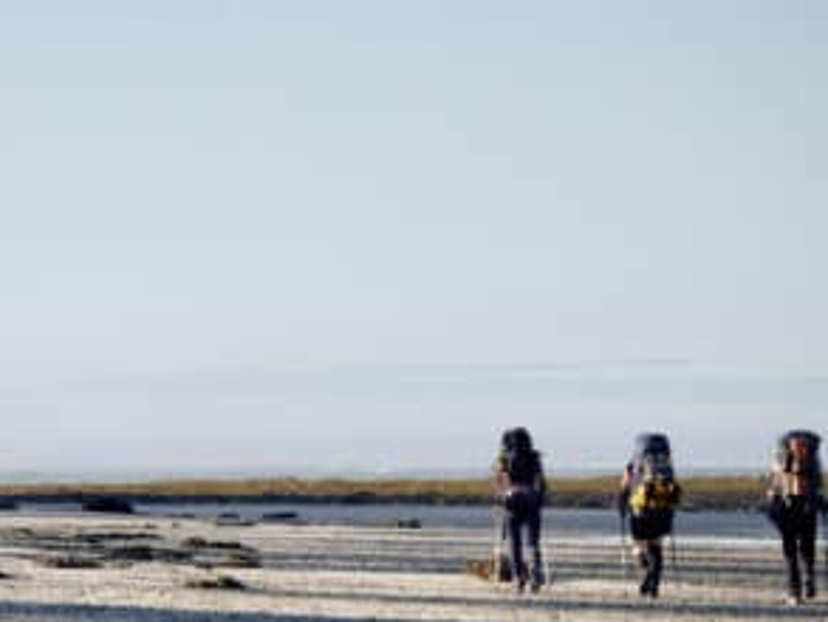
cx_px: 110
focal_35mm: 270
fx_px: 6461
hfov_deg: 7.3
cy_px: 380
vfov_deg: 5.5
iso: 50
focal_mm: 15.66
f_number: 2.8
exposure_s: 1/1513
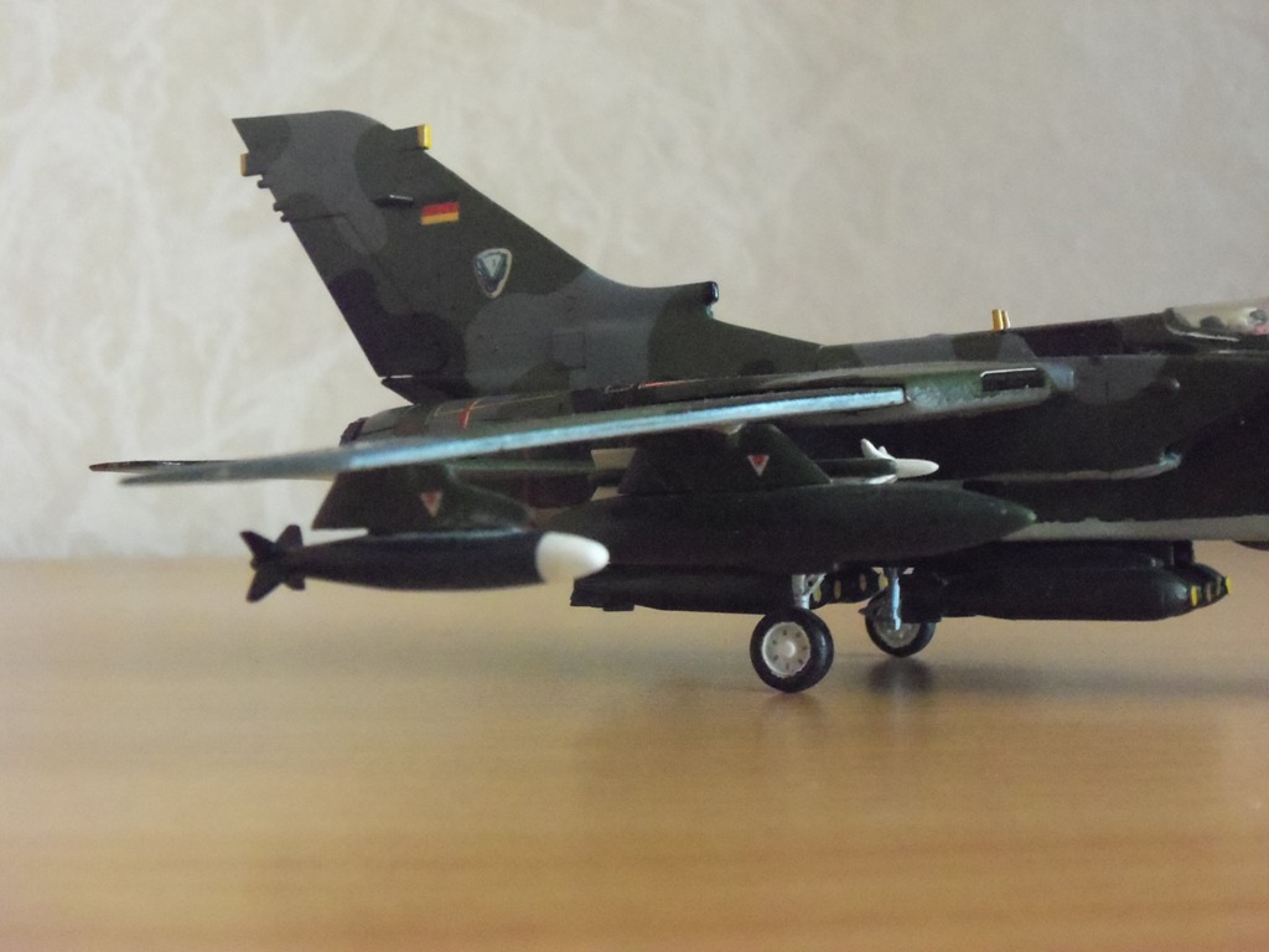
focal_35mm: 48
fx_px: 1760
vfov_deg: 30.3
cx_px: 634
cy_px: 476
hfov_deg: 39.7
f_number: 3.9
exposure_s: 1/25
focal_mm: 8.7
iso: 800
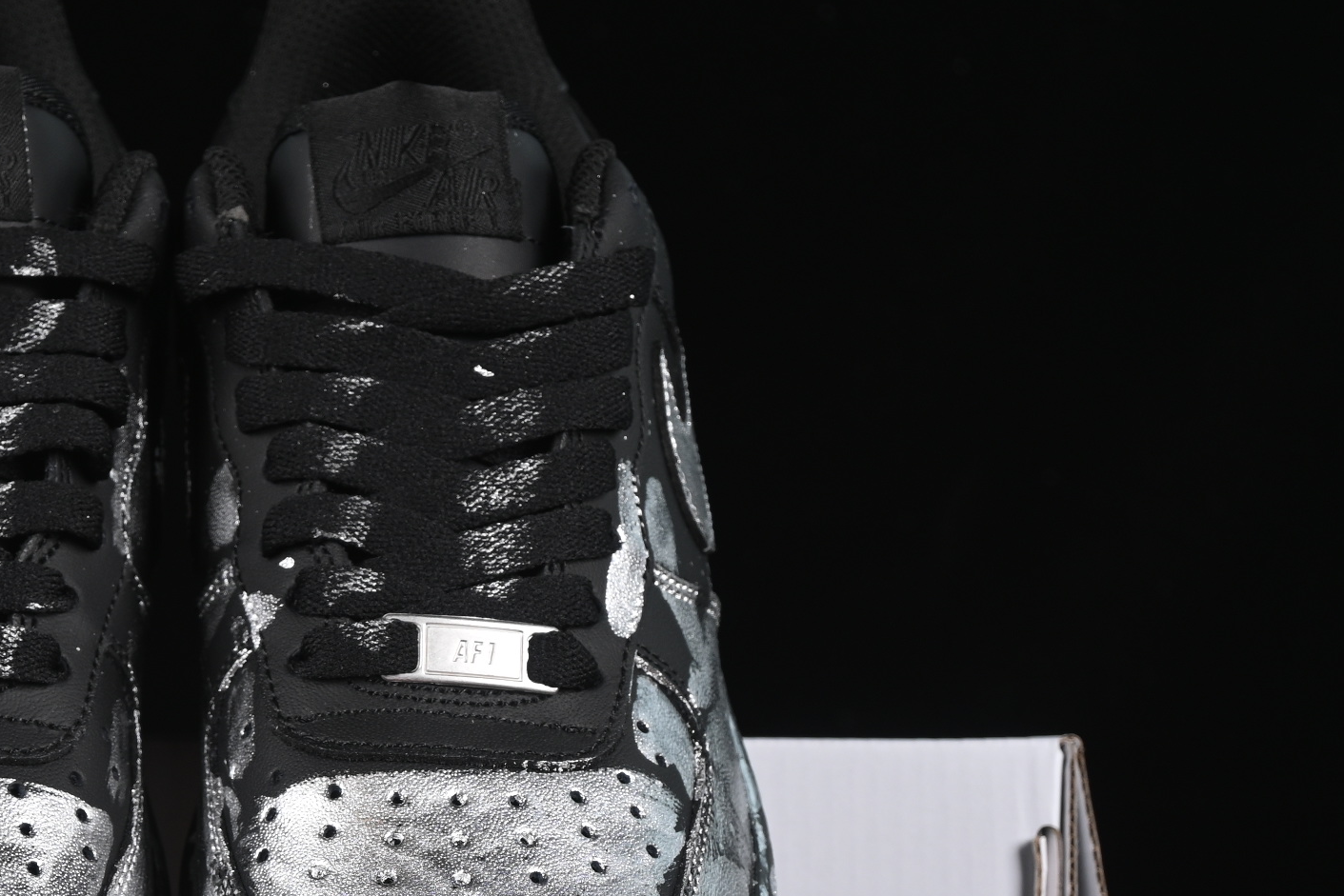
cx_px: 150
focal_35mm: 148
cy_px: 760
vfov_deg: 9.2
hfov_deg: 13.7
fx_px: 5526
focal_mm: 50
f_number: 6.3
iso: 160
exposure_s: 1/60
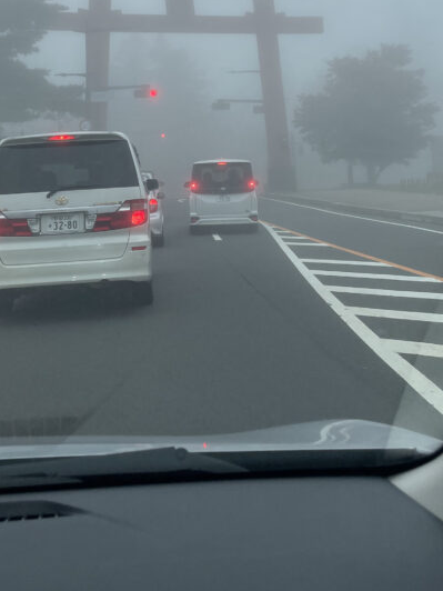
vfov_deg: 36.2
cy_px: 77
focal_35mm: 50
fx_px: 853
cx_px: 185
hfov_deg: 29.1
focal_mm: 4.2
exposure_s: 1/487
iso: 32
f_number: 1.6
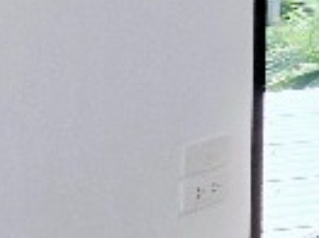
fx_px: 911
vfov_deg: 13.9
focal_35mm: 99
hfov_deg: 9.9
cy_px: -134
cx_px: 1088
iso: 160
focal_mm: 1.74
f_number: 2.2
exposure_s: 1/370
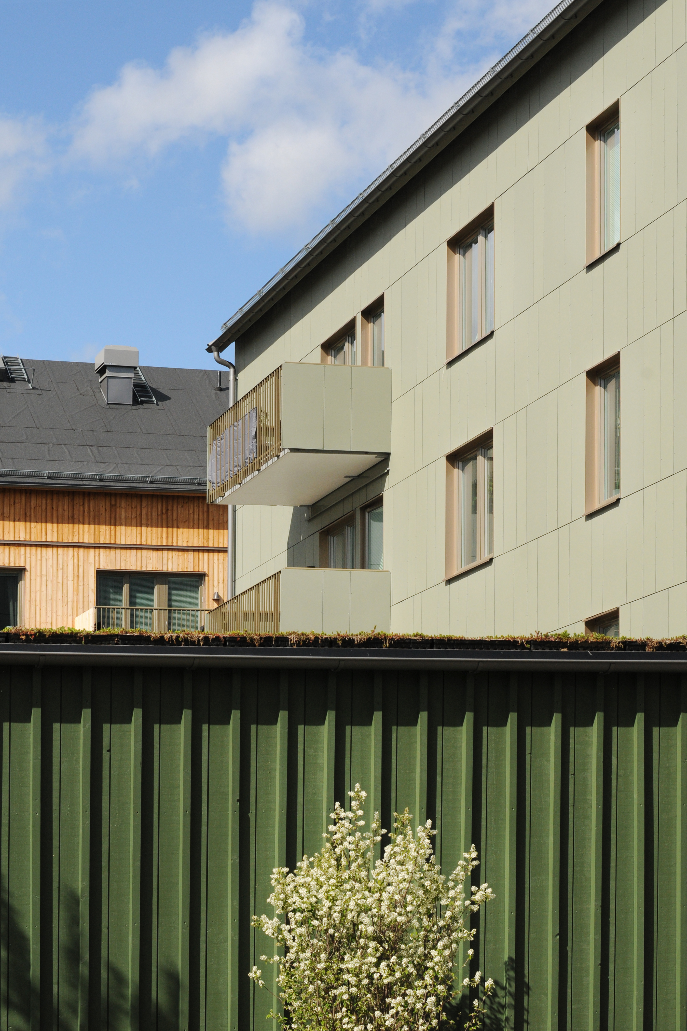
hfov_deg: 18.2
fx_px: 2147
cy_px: 516
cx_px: 344
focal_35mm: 75
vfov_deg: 27.0
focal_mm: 50
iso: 400
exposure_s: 1/800
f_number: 10
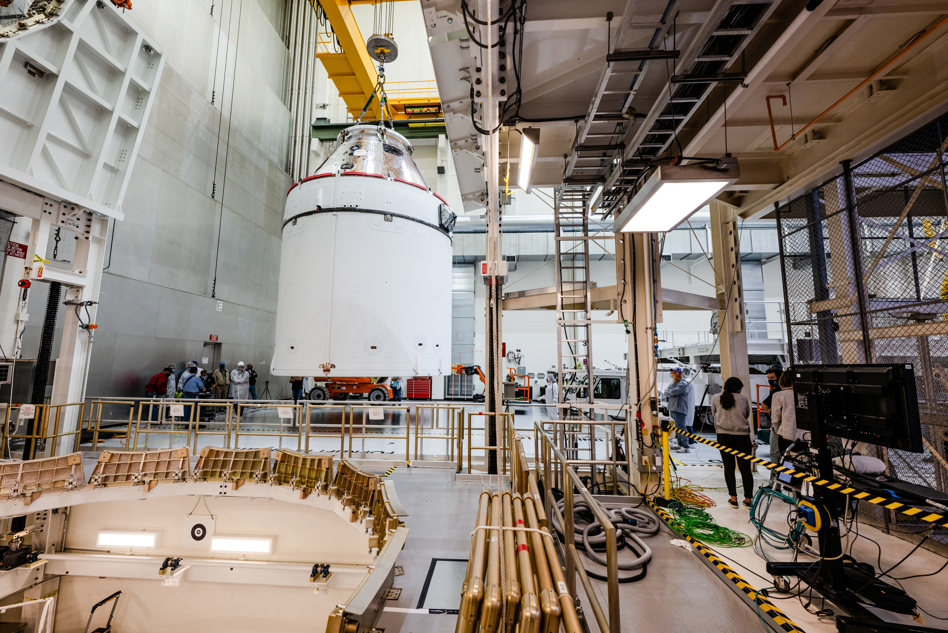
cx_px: 474
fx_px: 369
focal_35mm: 14
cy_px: 316
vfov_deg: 81.2
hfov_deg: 104.2
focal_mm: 14
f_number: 5
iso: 800
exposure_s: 1/60
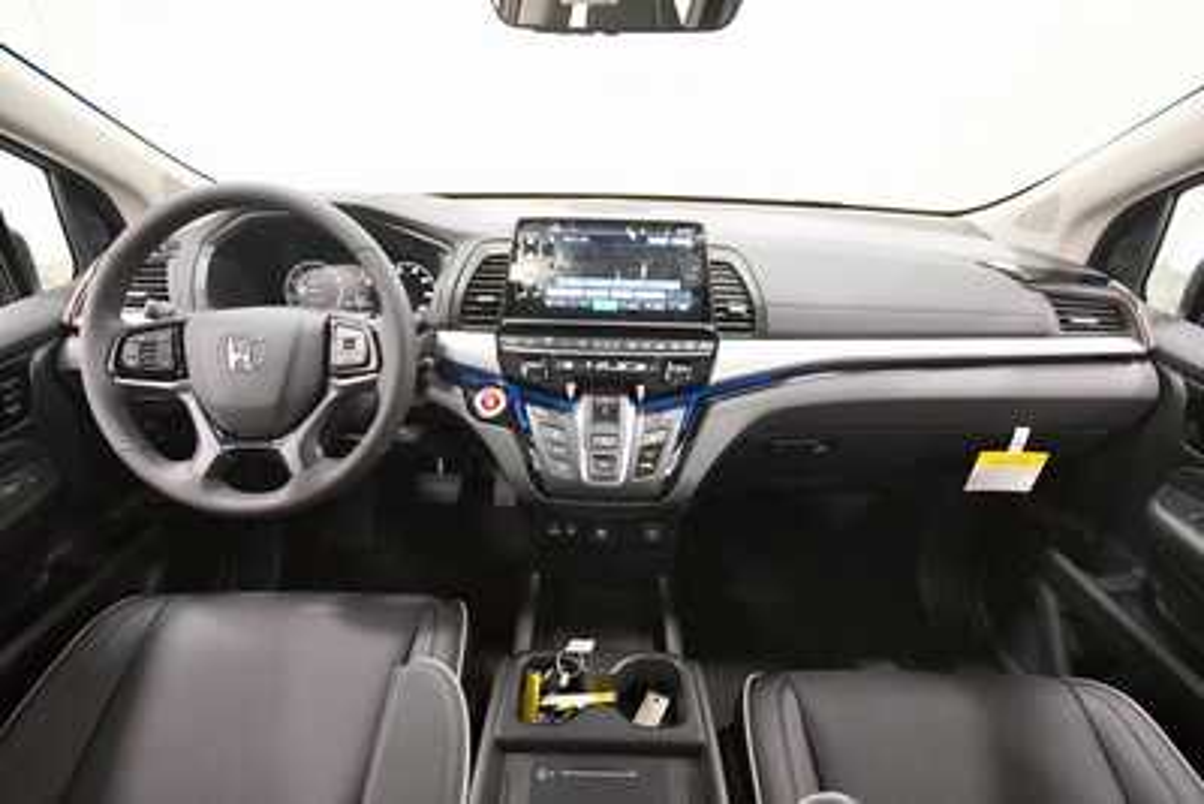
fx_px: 535
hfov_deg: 96.7
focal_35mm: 16
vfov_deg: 73.8
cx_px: 602
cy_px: 402
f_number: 4.2
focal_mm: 11
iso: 3200
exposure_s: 1/125
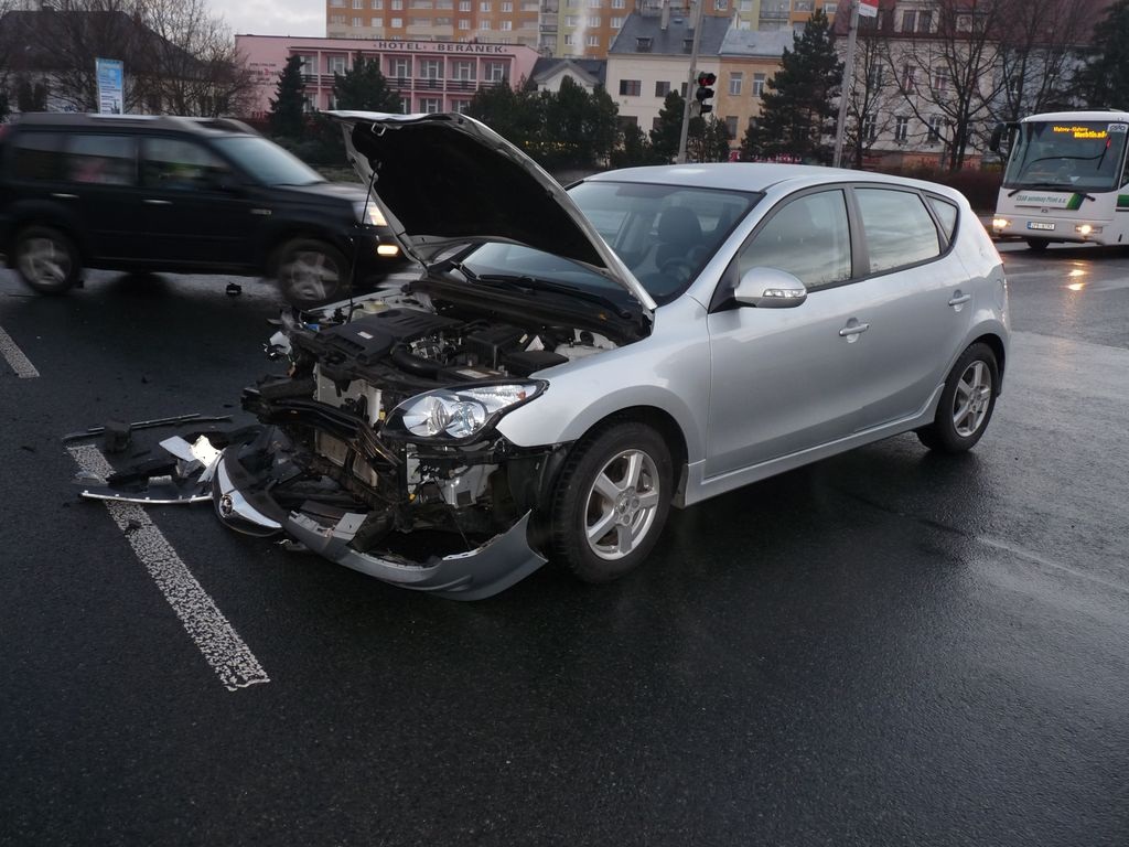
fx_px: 946
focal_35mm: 29
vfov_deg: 48.2
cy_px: 424
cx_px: 564
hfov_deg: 61.7
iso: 125
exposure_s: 1/30
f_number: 2.8
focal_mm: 5.2
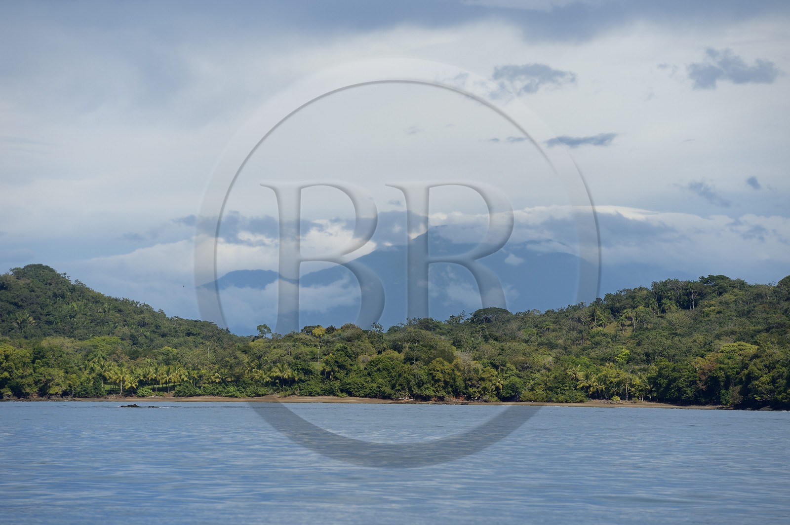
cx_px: 395
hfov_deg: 10.3
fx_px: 4385
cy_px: 262
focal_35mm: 200
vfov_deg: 6.9
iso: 200
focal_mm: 200
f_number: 7.1
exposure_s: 1/1250
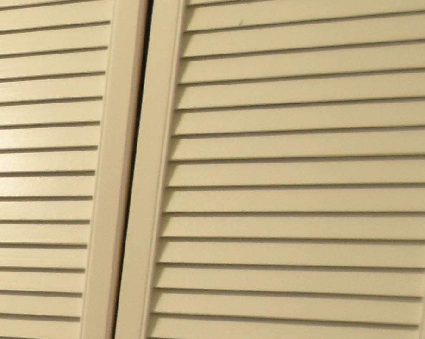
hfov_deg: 13.5
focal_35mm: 92
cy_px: 394
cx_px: -656
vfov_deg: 16.1
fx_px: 1157
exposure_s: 1/60
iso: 800
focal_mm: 10
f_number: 3.5
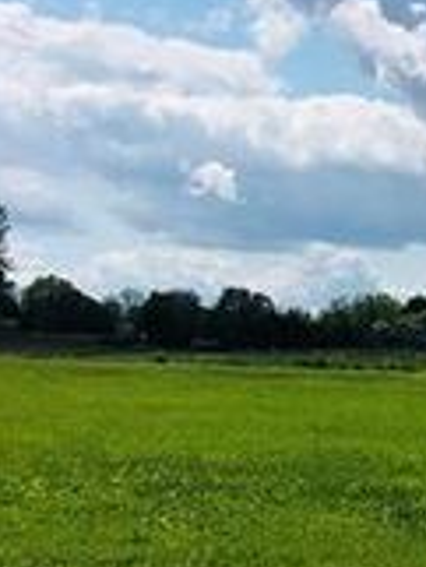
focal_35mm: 116
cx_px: 789
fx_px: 1901
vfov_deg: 16.7
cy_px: 502
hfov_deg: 11.7
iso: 20
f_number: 1.8
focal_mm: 4
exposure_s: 1/4878
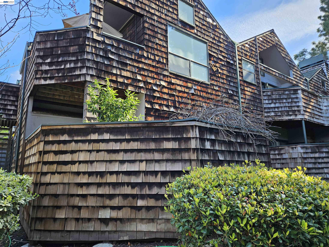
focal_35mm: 23
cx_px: 164
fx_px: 219
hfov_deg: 73.9
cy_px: 124
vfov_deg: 58.9
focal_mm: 5.4
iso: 25
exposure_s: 1/146
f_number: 1.8
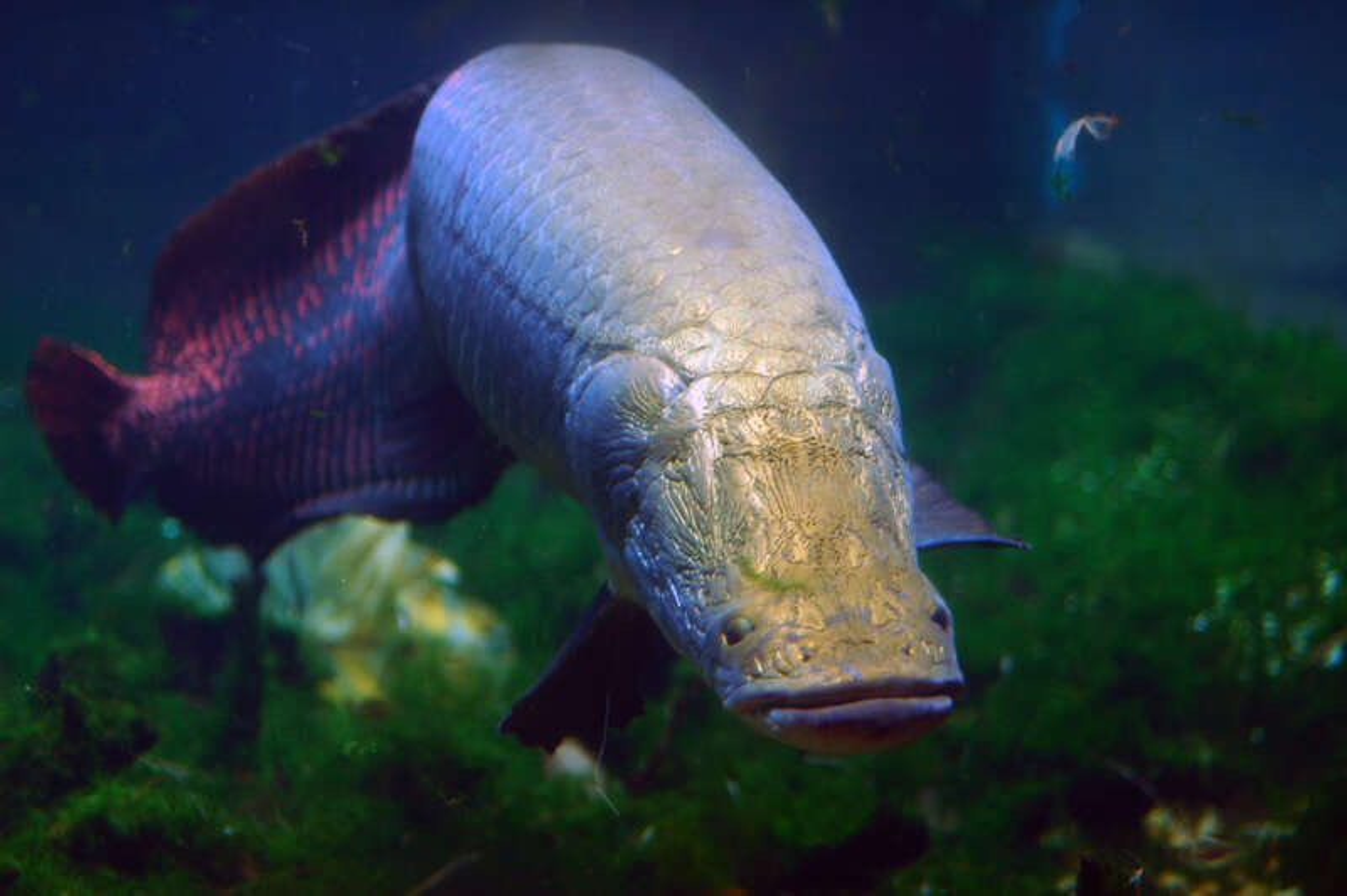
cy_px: 448
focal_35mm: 75
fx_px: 2804
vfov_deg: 18.2
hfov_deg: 27.0
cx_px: 674
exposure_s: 1/80
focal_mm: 50
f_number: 1.4
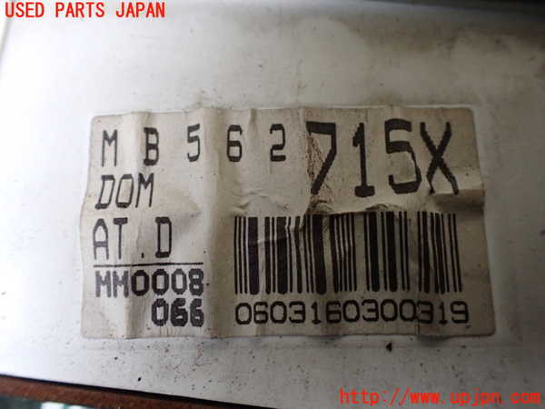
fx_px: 472
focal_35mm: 30
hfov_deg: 60.0
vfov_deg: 46.8
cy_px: 204
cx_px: 272
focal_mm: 5.4
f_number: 2.3
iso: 800
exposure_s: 1/30
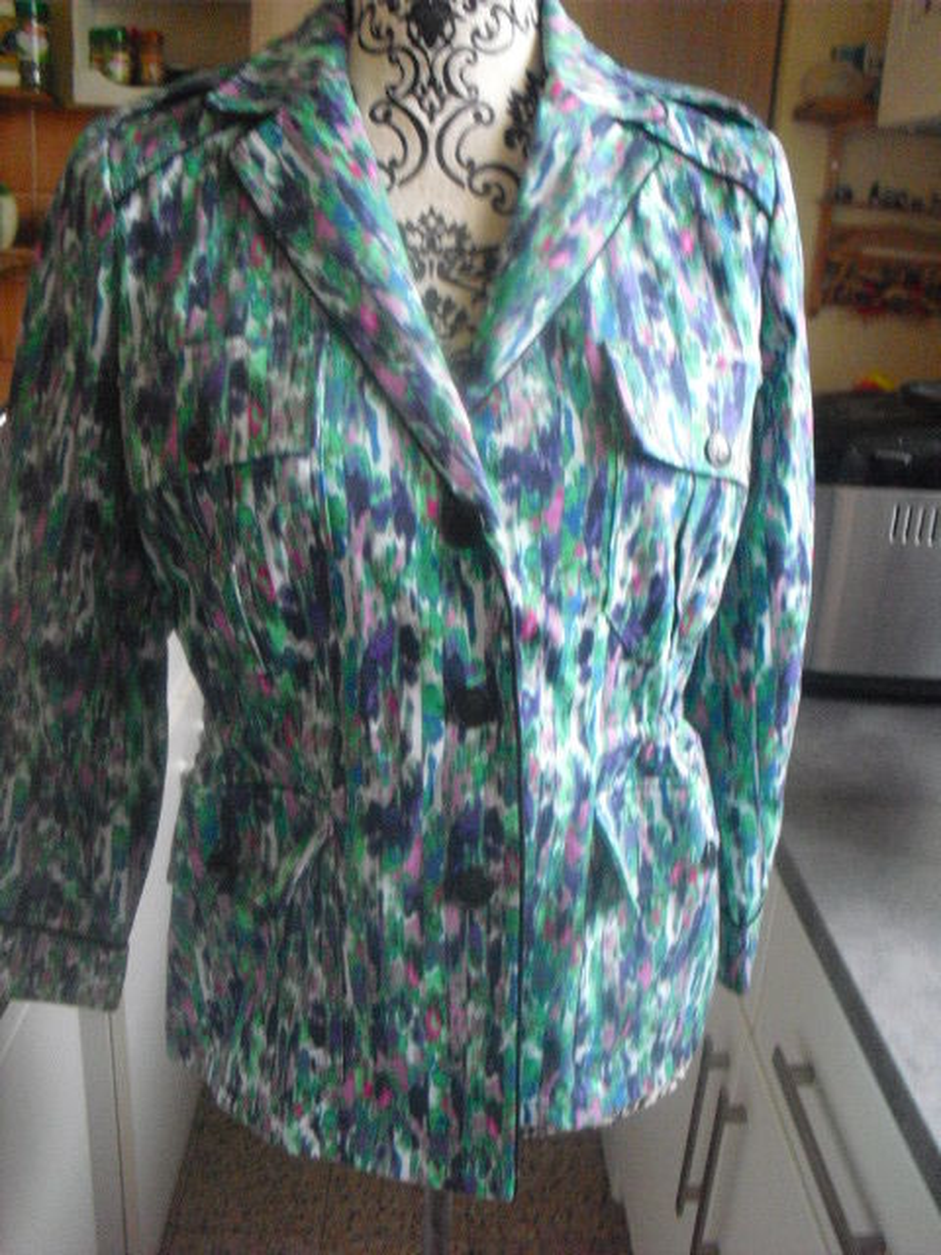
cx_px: 470
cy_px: 628
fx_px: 1305
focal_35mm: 36
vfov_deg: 51.4
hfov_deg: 39.7
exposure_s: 1/15
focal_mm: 6.3
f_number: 3.1
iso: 800
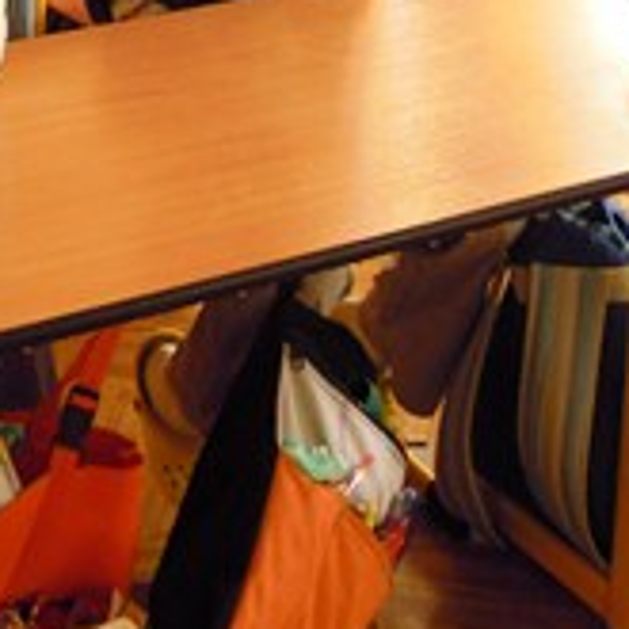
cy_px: -206
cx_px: 99
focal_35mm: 96
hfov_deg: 17.9
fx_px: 1974
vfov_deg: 17.0
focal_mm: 5
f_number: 2.7
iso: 180
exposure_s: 1/30
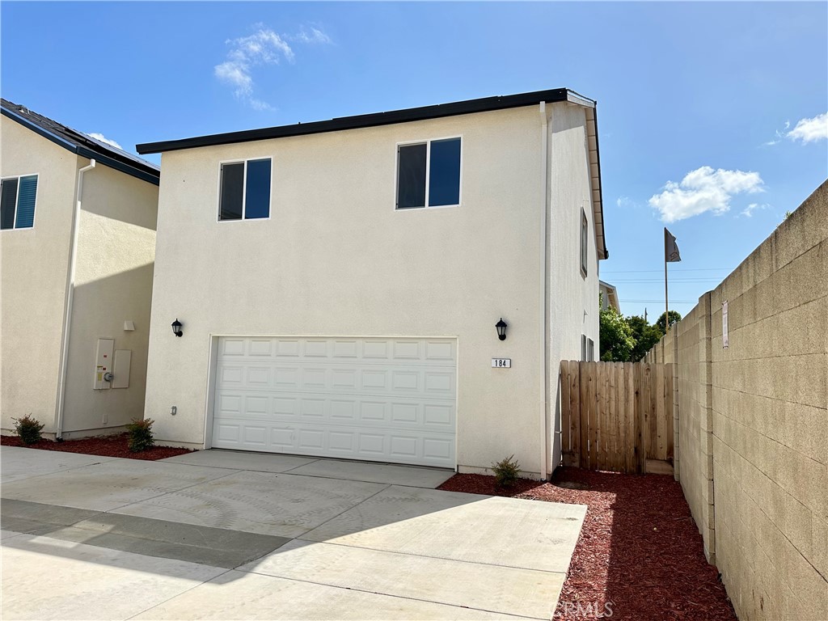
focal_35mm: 24
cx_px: 414
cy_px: 310
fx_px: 574
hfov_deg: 71.6
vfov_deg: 56.8
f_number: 1.78
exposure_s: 1/4762
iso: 80
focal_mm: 6.86
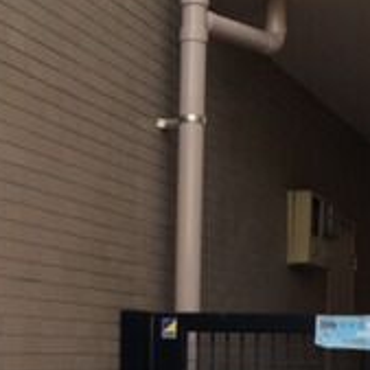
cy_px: 361
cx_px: 243
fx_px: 1100
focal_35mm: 91
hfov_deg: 19.0
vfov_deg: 18.6
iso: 64
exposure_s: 1/120
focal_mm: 4.15
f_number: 2.2
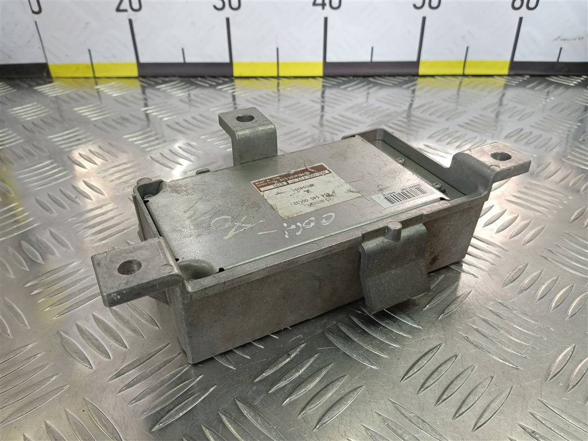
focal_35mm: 27
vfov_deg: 51.4
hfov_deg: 65.3
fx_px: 459
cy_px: 220
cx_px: 294
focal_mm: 4.11
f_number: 1.6
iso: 150
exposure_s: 1/100
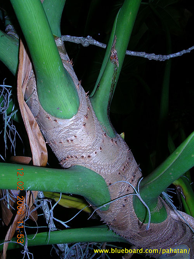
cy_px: 130
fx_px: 284
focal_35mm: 38
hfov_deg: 37.7
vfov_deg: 49.0
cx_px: 97
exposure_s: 1/60.1
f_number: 5.6
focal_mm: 5.8
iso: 50
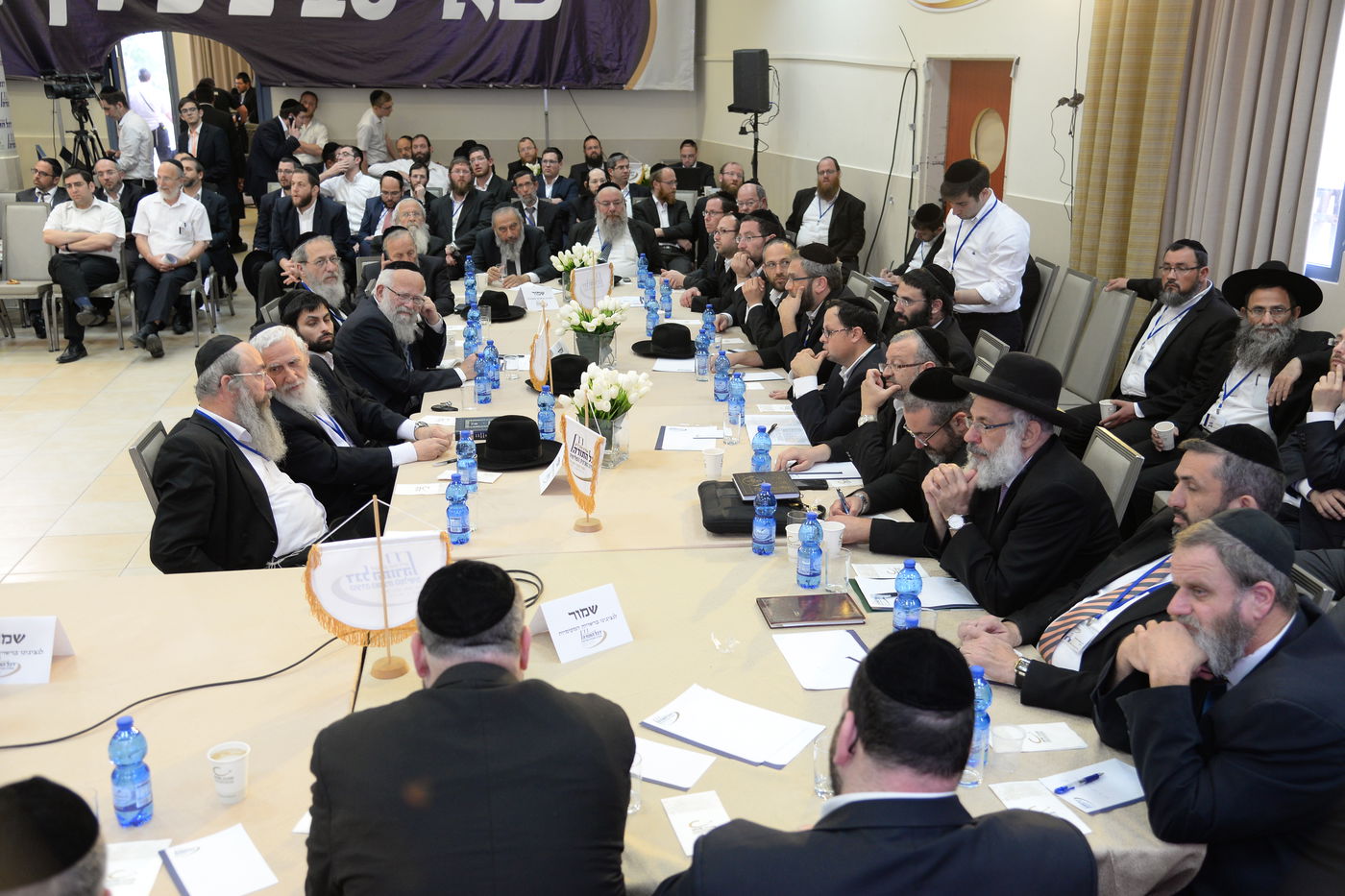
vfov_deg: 37.8
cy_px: 448
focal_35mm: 35
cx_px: 672
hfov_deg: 54.4
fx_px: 1307
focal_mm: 35
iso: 1250
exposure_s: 1/60
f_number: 4
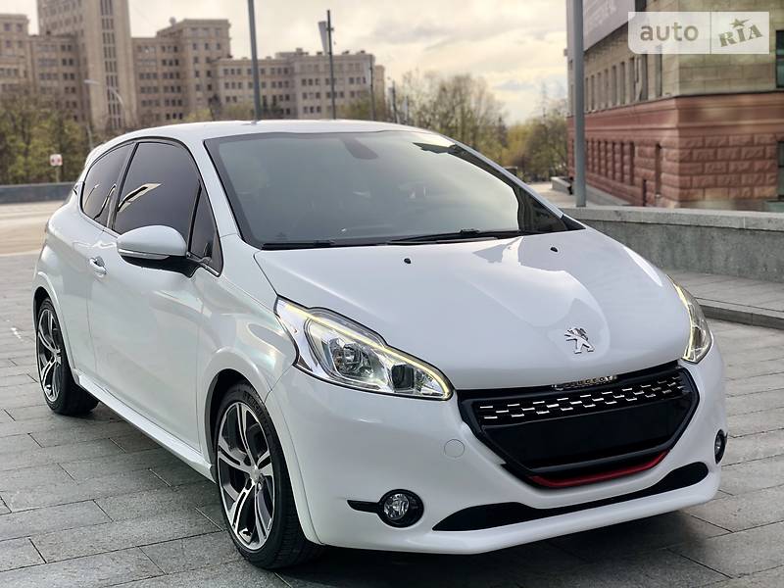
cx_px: 392
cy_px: 294
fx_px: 1178
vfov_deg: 28.0
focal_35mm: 52
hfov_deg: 36.8
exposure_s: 1/345
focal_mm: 6
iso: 16
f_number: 2.4
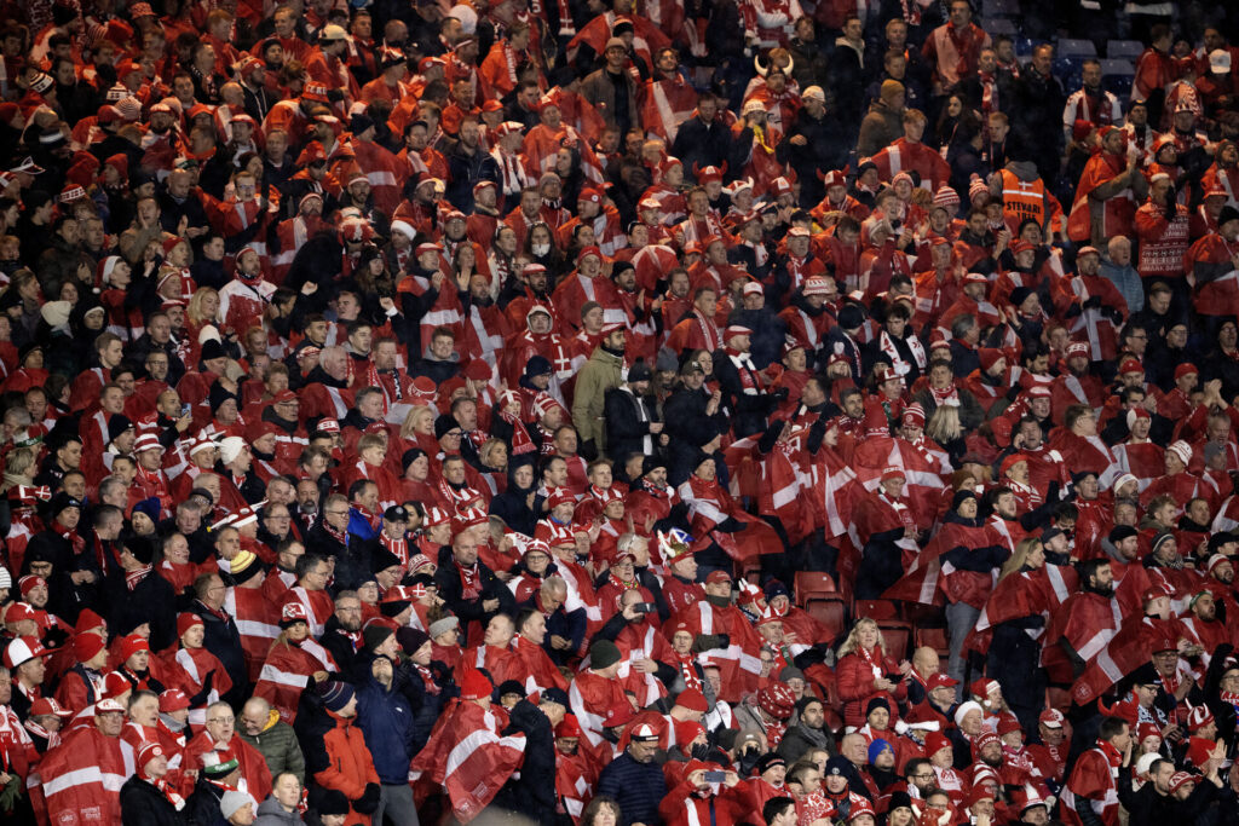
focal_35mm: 400
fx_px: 13768
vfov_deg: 3.4
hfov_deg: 5.2
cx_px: 620
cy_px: 413
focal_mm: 400
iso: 2500
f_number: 4
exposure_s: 1/400
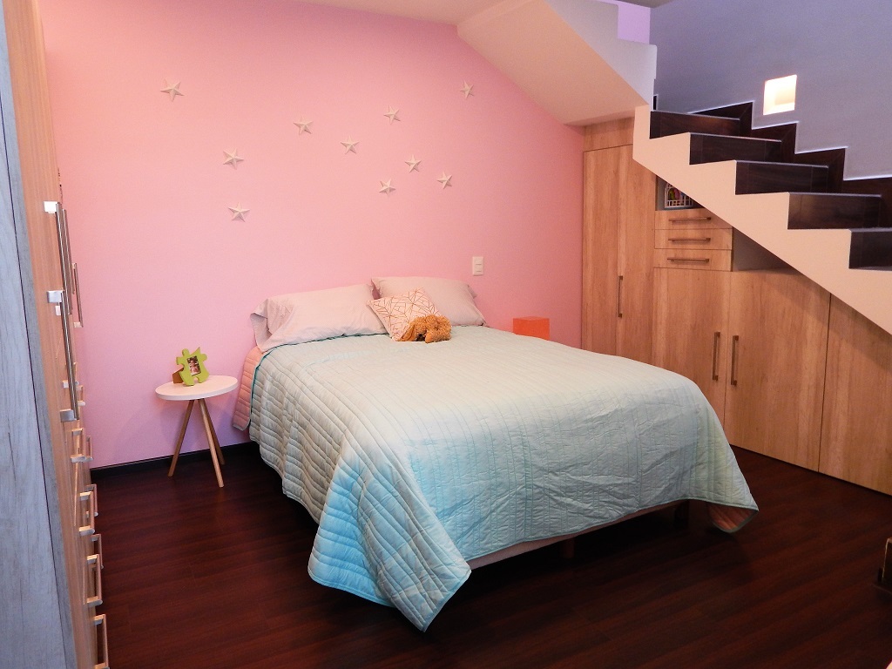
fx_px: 644
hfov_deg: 69.4
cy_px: 334
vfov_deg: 54.9
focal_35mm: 25
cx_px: 446
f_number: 3.1
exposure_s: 1/30
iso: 200
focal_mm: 4.5
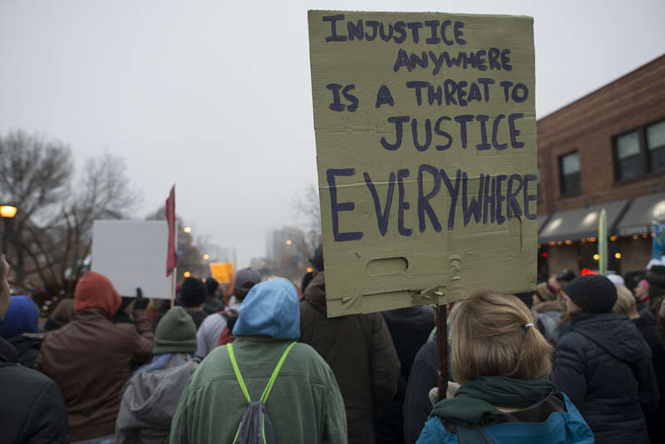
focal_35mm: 24
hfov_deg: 73.7
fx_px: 443
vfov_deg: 53.2
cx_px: 332
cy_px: 222
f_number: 2.5
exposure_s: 1/160
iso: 100
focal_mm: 24
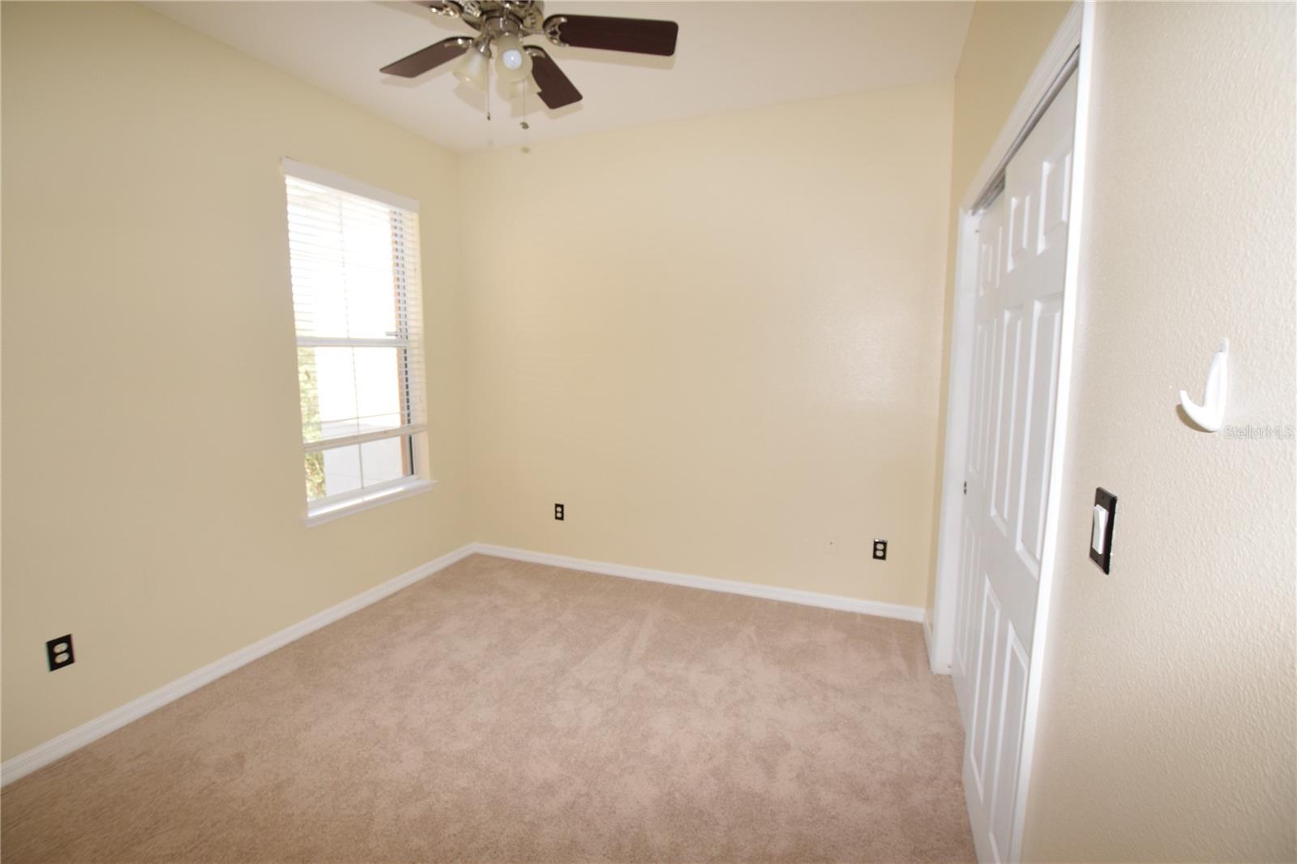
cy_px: 432
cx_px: 648
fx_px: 540
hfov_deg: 100.4
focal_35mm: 15
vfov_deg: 77.3
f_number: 5.6
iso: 640
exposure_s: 1/125
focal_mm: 10
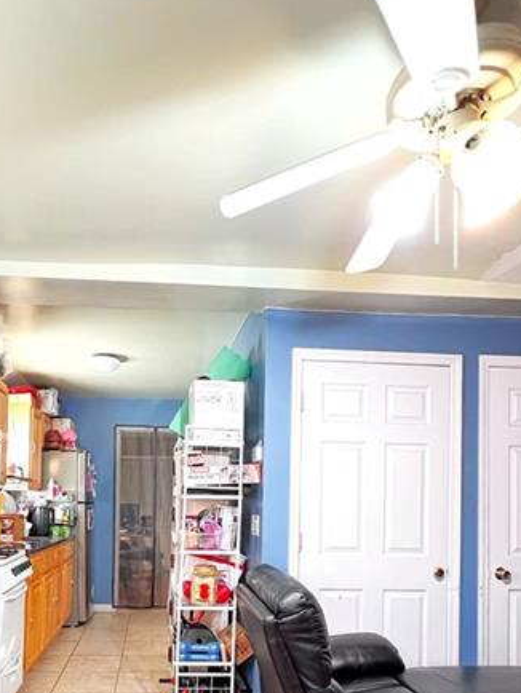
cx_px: 184
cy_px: 500
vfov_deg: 70.1
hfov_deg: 57.9
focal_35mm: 23
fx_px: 461
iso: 1250
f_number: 1.8
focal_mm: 1.57
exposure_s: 1/30
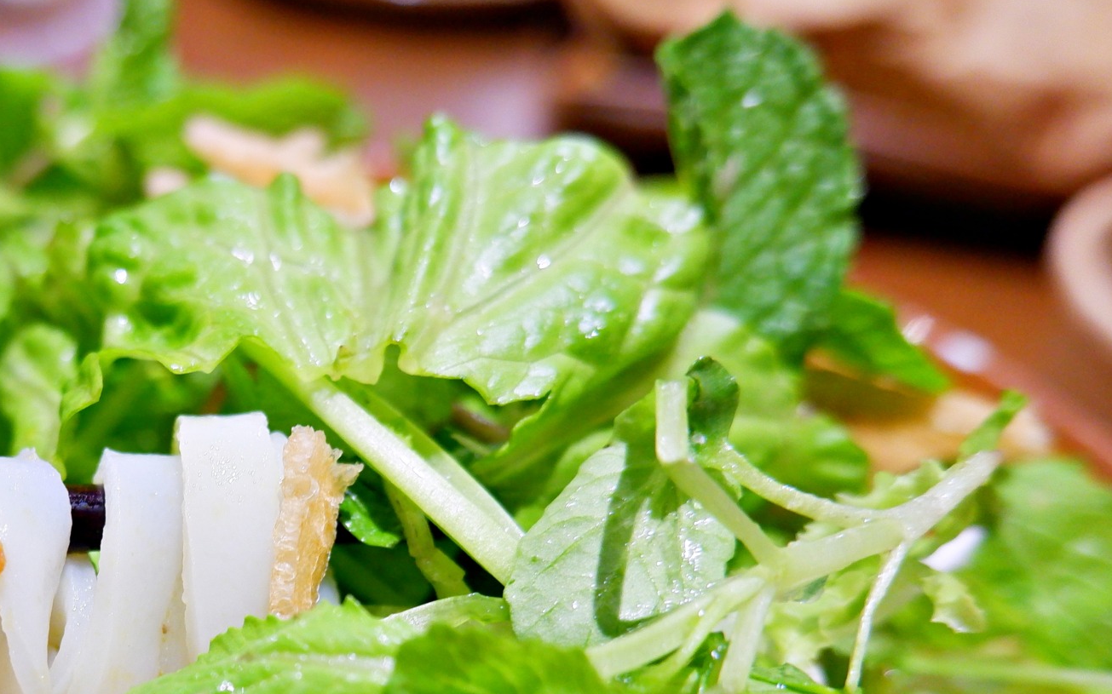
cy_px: 624
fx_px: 1394
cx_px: 107
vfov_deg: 27.0
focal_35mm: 46
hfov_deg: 40.2
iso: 1250
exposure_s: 1/34
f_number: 3.5
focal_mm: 15
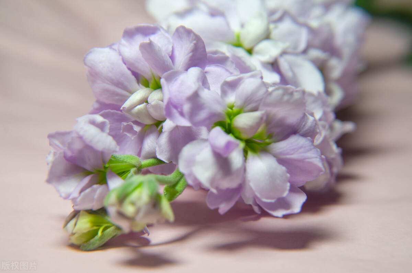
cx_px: 206
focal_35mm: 42
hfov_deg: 46.5
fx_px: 480
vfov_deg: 31.8
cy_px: 136
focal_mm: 28
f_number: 10
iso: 100
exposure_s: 1/20
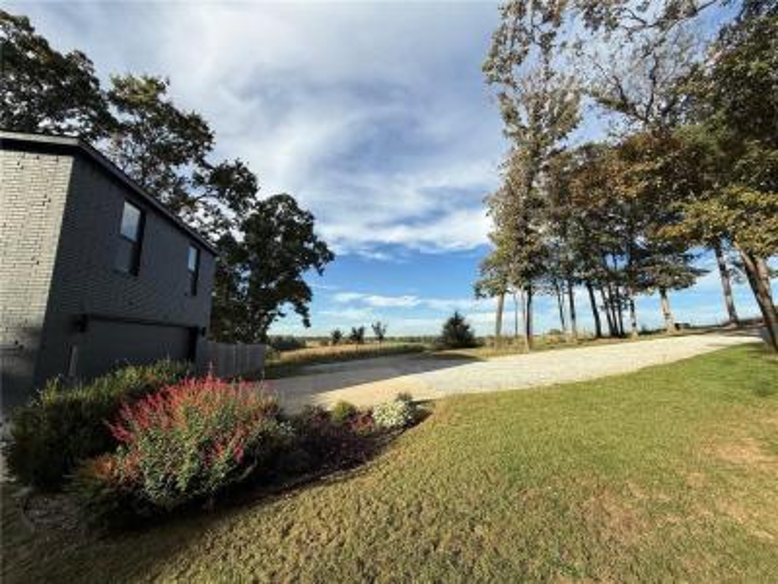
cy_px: 292
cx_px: 389
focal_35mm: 14
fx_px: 315
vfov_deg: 85.7
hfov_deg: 102.1
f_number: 2.2
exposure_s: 1/1656
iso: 50
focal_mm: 2.22
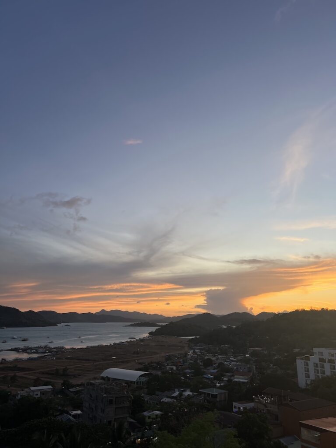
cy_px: 224
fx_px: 336
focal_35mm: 26
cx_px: 168
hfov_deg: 53.1
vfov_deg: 67.3
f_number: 1.5
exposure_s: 1/434
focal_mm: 5.7
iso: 50
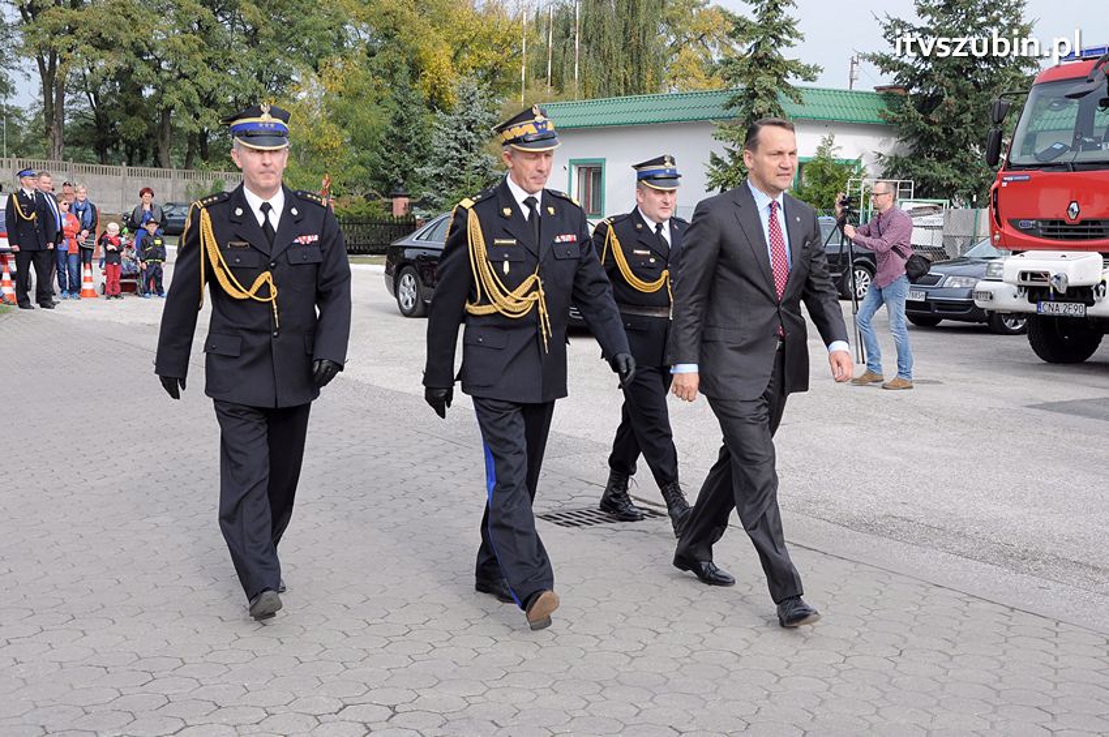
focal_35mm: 48
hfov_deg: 41.1
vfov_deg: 28.0
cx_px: 554
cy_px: 368
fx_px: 1477
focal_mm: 32
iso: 500
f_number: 10
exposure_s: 1/320
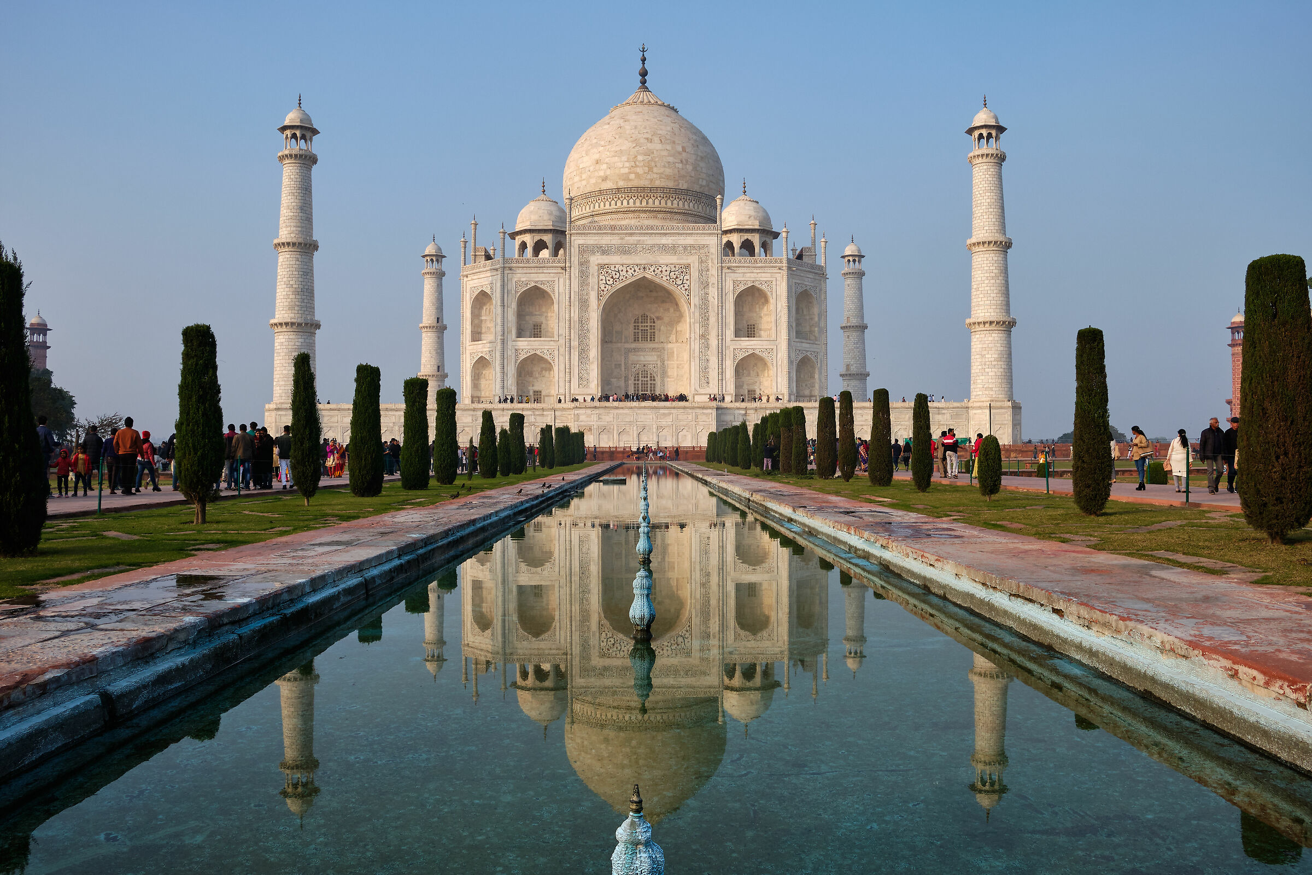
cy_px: 438
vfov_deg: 47.9
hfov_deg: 67.4
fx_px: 984
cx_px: 656
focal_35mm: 27
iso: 200
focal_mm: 18
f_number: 9
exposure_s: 1/220
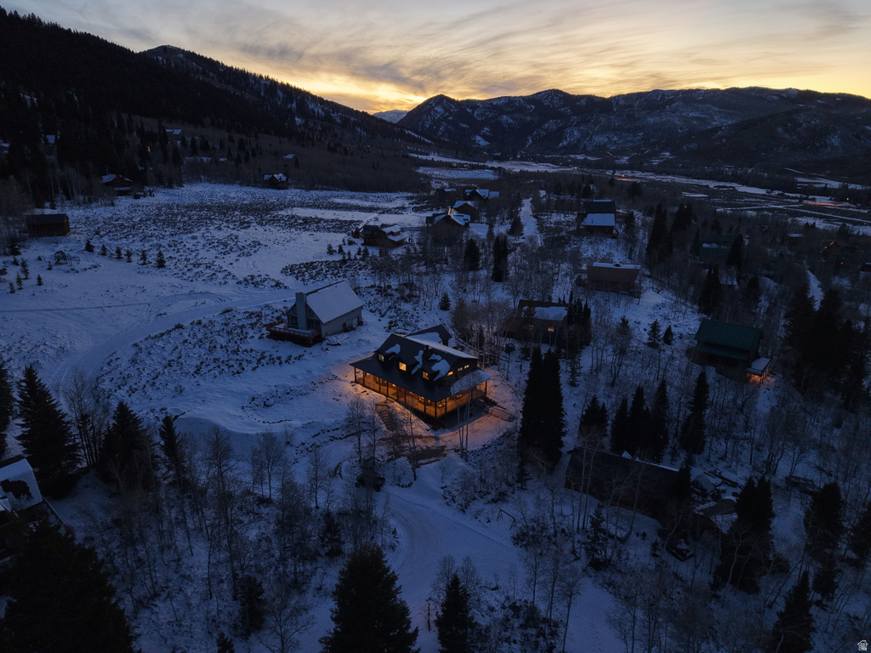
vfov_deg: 56.8
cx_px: 436
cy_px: 326
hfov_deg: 71.6
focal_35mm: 24
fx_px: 604
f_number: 1.8
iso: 400
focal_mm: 8.67
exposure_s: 1/30
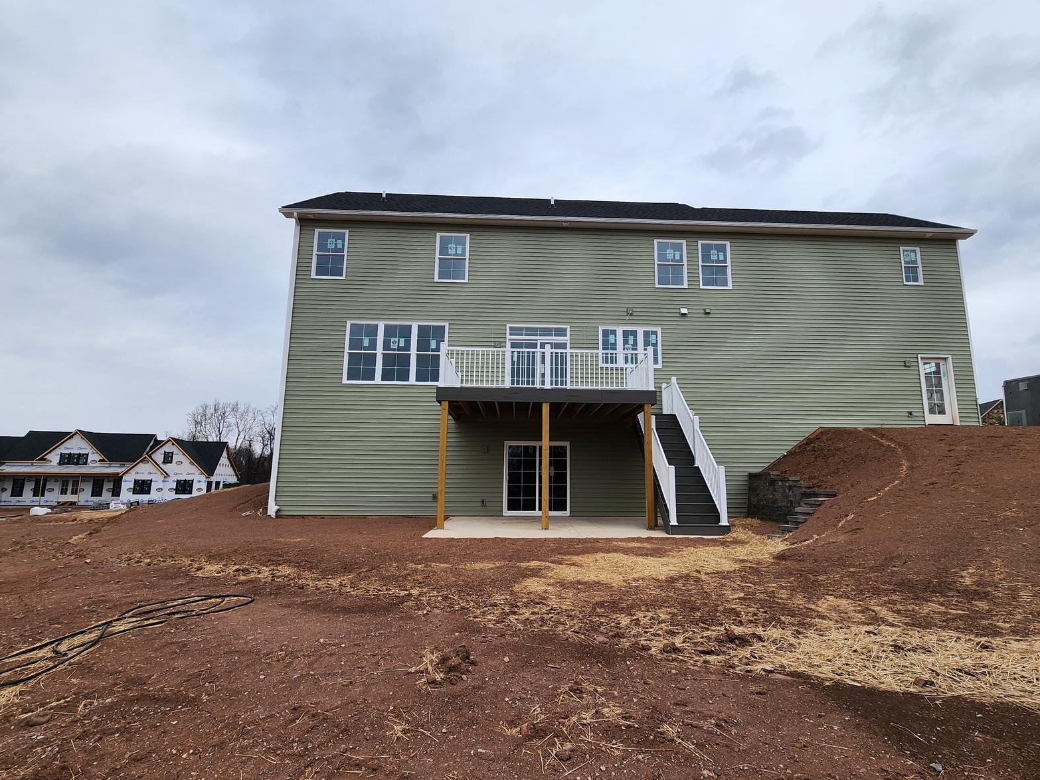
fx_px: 511
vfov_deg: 74.7
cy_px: 376
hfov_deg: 90.9
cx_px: 546
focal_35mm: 17
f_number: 2.2
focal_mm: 2.2
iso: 50
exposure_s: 1/834
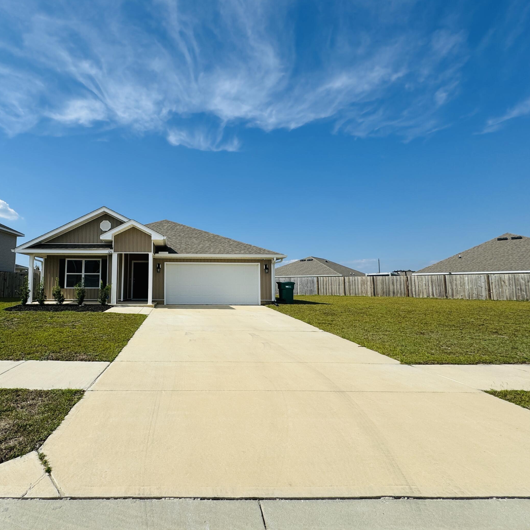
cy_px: 258
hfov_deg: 78.9
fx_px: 312
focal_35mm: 18
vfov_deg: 80.7
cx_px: 191
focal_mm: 2.22
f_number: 2.2
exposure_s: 1/3906
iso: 50
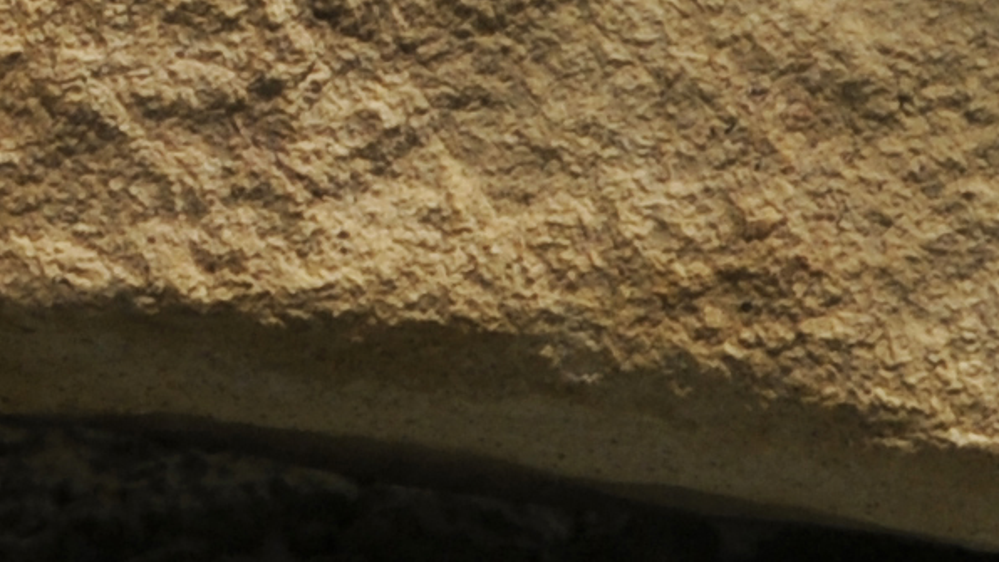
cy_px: -1304
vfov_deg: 1.5
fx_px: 20949
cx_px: -939
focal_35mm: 791
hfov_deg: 2.7
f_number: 8
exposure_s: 1/3
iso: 200
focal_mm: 70
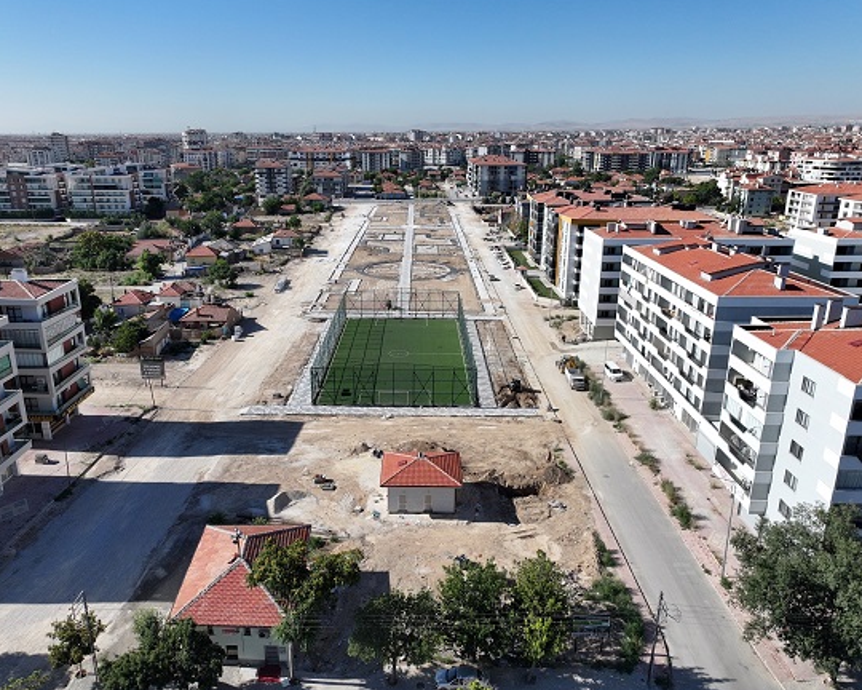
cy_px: 347
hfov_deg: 65.9
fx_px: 663
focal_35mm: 26
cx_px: 399
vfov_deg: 54.9
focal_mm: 12.29
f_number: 2.8
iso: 100
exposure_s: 1/2000
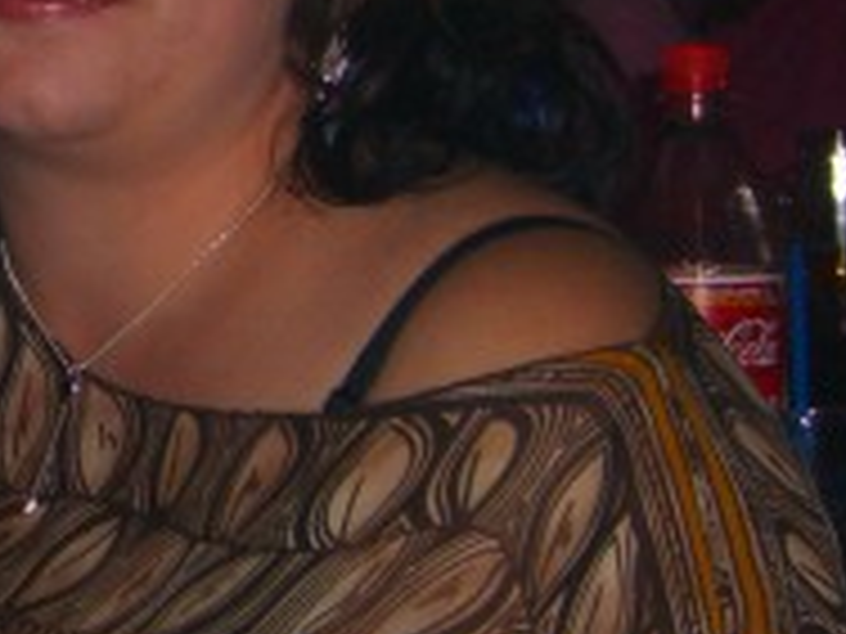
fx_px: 5914
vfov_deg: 6.1
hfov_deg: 8.0
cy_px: 36
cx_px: -423
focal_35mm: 242
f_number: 3.6
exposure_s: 1/60
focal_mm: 11.8
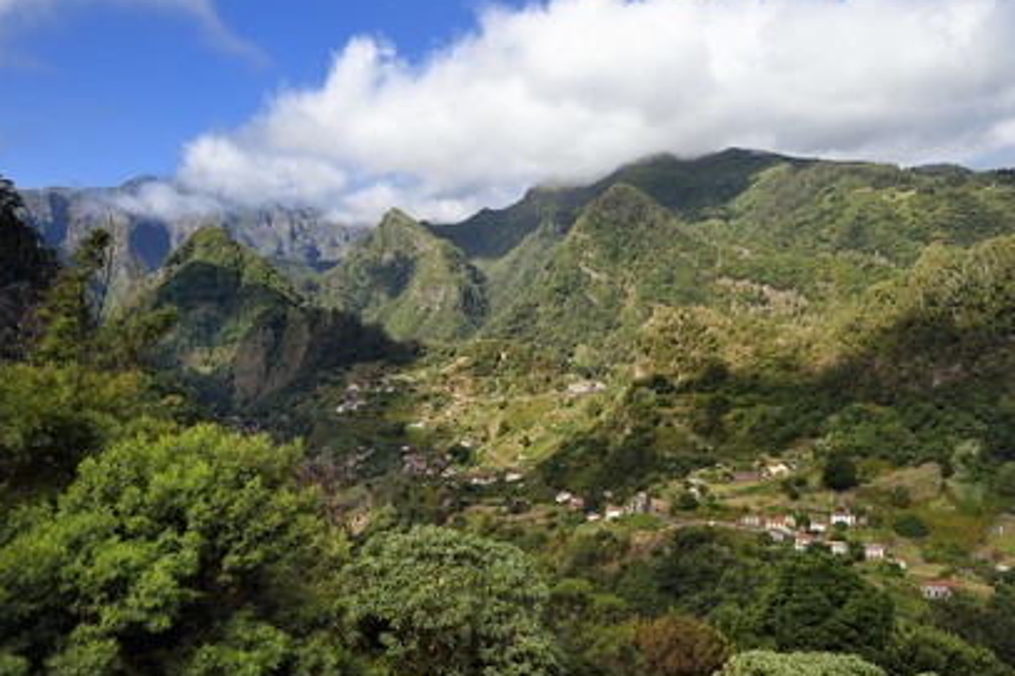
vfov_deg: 43.6
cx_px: 503
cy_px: 337
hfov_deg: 61.9
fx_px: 845
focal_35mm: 30
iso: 200
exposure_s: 1/400
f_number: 9
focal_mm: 29
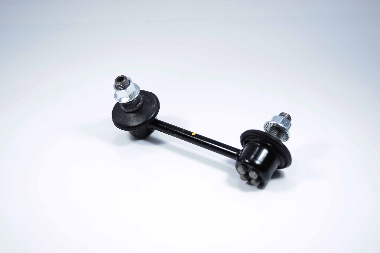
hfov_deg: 42.3
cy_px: 126
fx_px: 491
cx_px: 190
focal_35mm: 46
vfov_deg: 28.9
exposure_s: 1/200
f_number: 4.5
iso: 500
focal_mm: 31
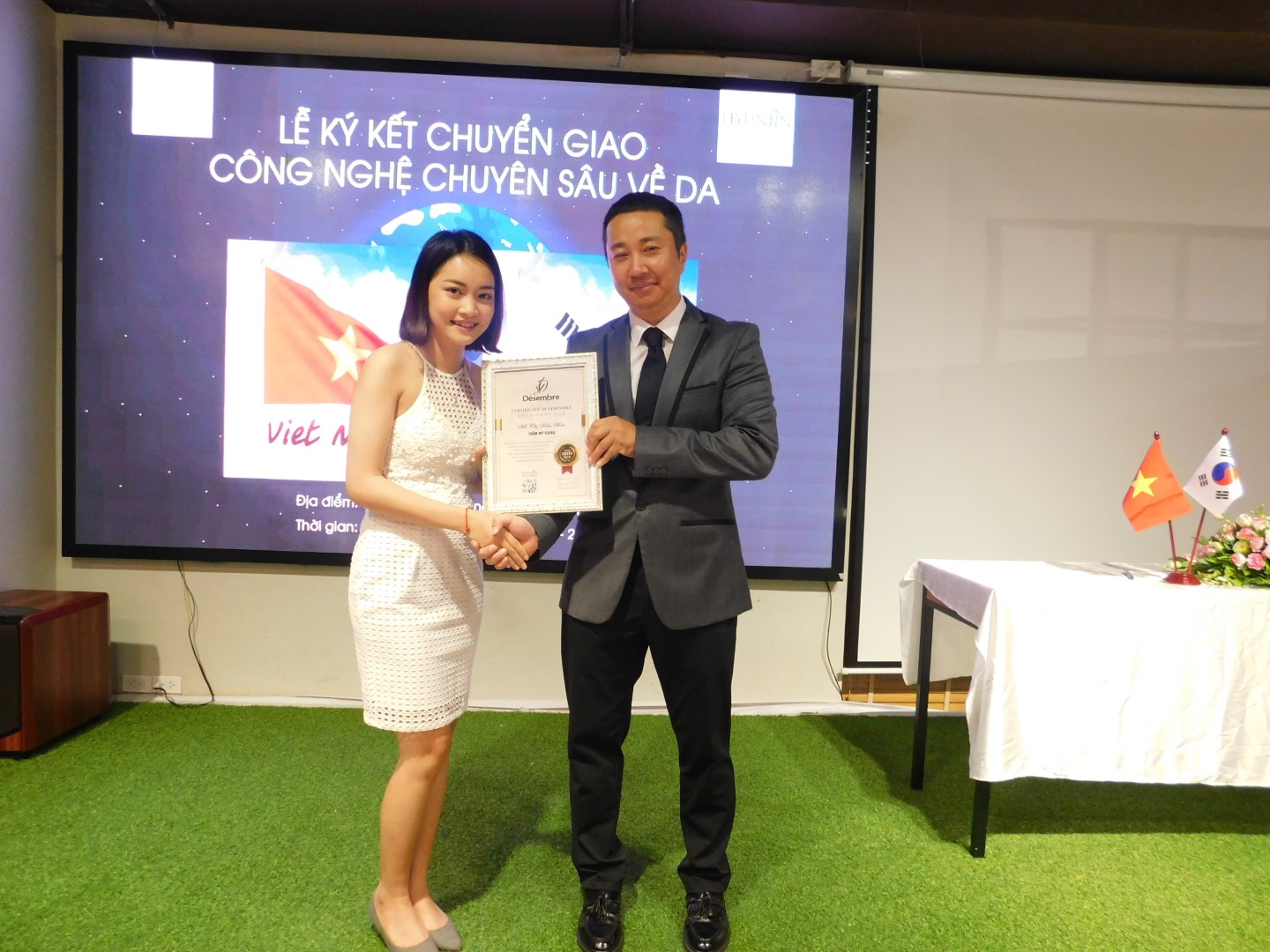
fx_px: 844
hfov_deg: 73.9
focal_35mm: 23
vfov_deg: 58.9
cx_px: 635
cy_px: 476
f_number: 3
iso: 360
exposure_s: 1/30
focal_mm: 4
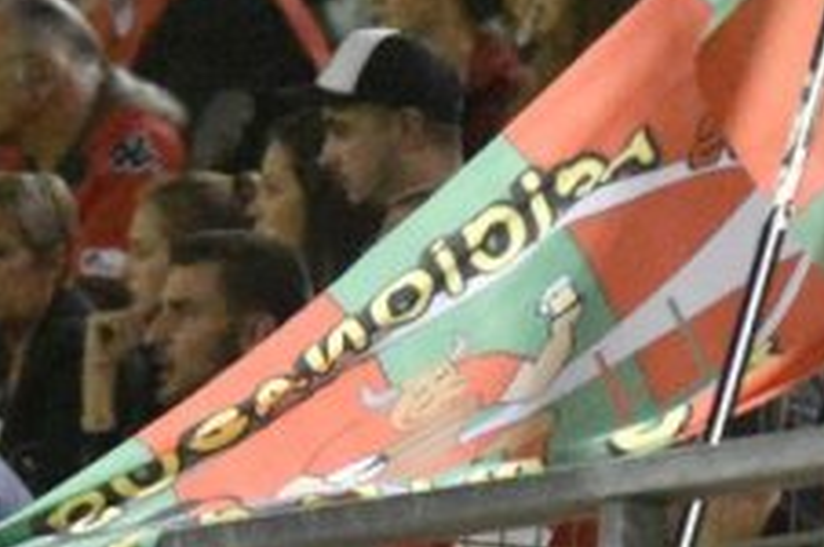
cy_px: 339
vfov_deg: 1.2
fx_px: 26444
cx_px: 868
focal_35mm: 1157
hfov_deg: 1.8
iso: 6400
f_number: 4
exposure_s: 1/640
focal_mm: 170
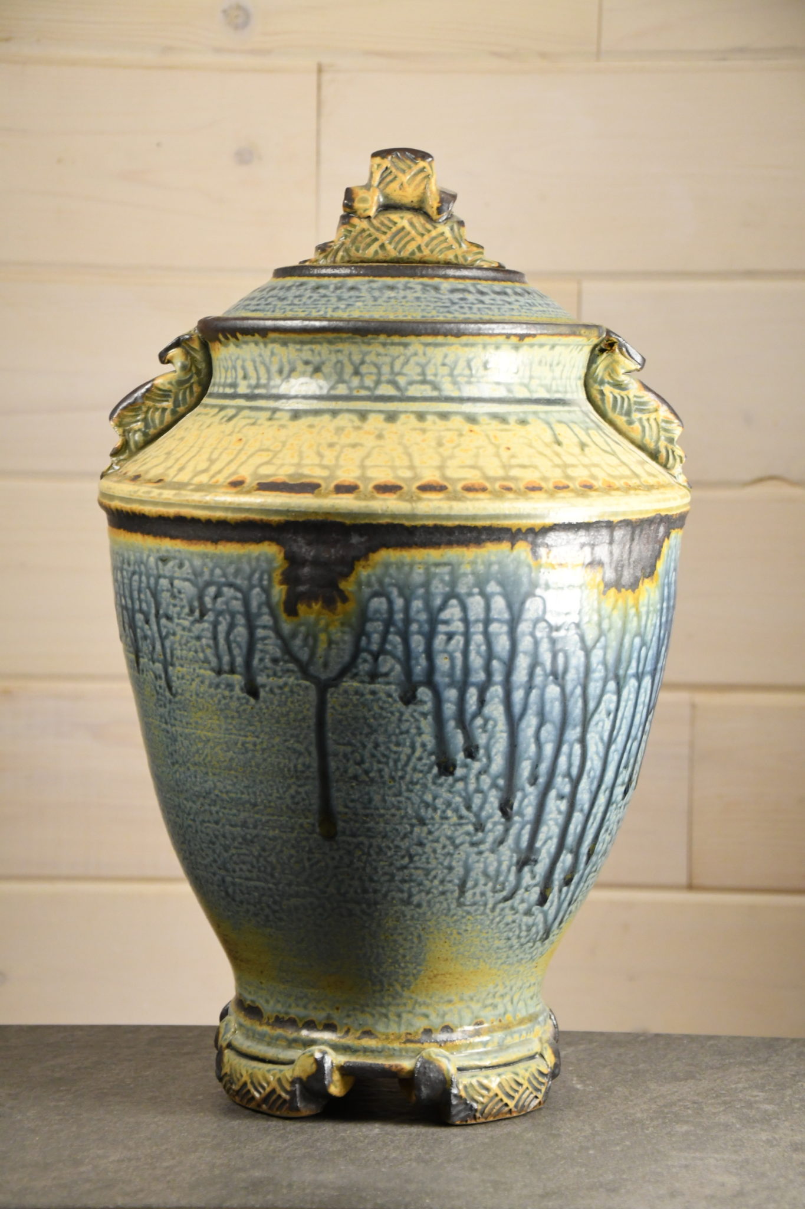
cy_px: 604
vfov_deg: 22.6
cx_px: 402
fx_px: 3019
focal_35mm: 90
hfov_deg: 15.2
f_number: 5.6
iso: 2500
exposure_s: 1/160
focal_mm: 60
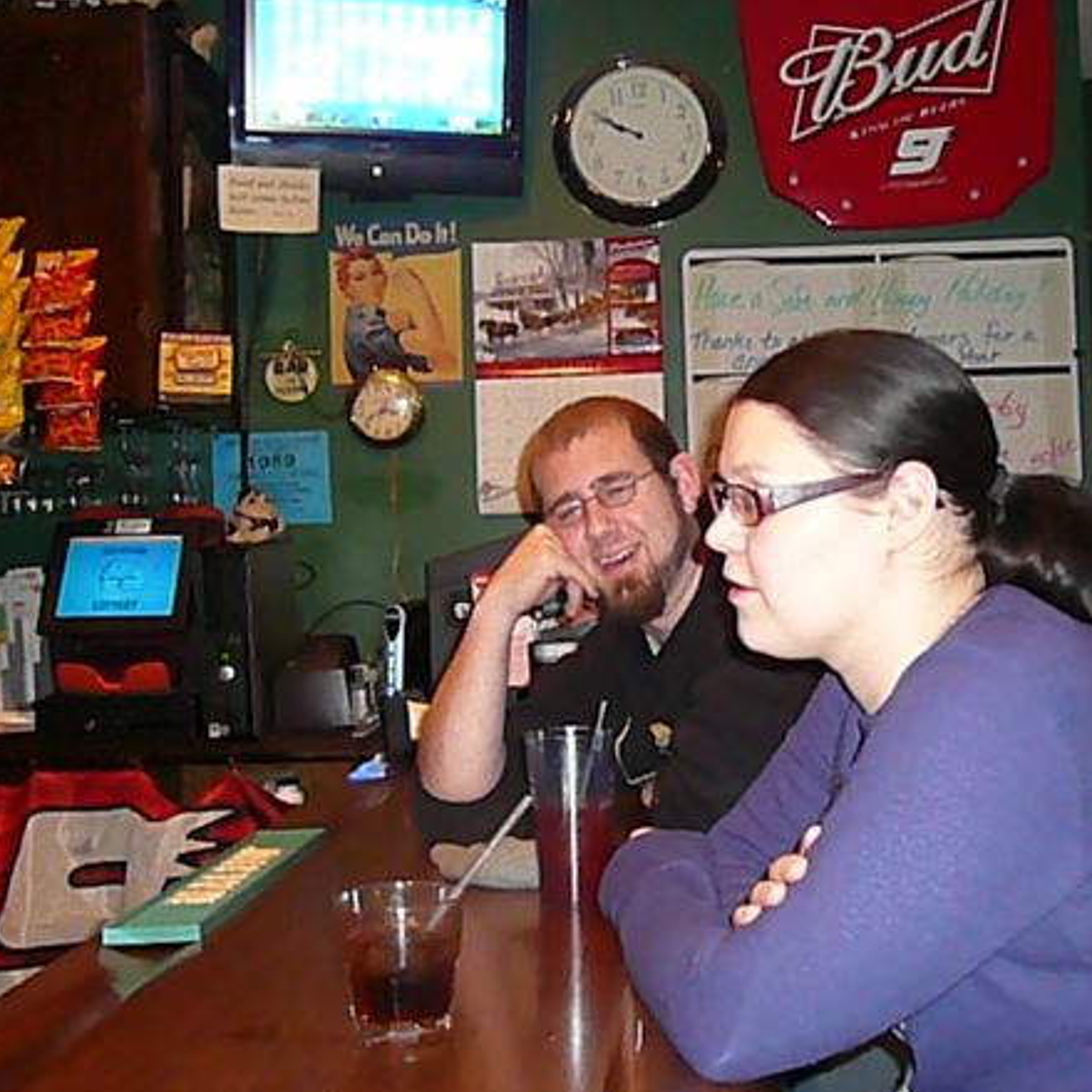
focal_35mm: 45
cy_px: 553
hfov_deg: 37.3
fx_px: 1606
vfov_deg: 37.6
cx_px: 700
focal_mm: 5.2
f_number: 2.8
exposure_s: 1/30
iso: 800
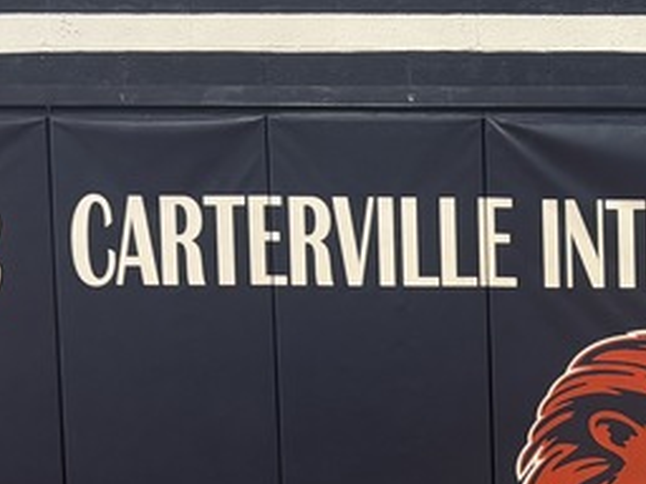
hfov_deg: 17.9
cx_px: 785
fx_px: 1941
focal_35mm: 104
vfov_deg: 13.9
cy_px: 537
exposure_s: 1/60
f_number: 1.6
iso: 160
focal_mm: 5.96
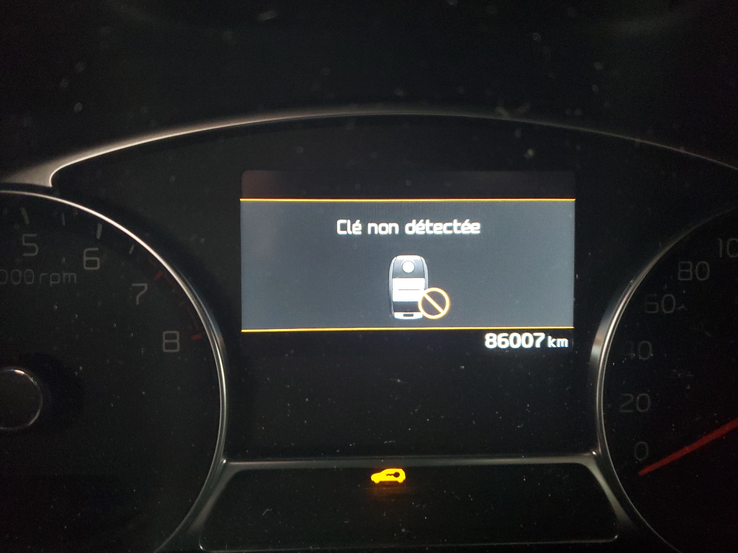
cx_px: 369
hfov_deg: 67.3
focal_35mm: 26
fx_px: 554
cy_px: 276
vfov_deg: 53.1
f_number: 1.5
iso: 413
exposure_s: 1/24
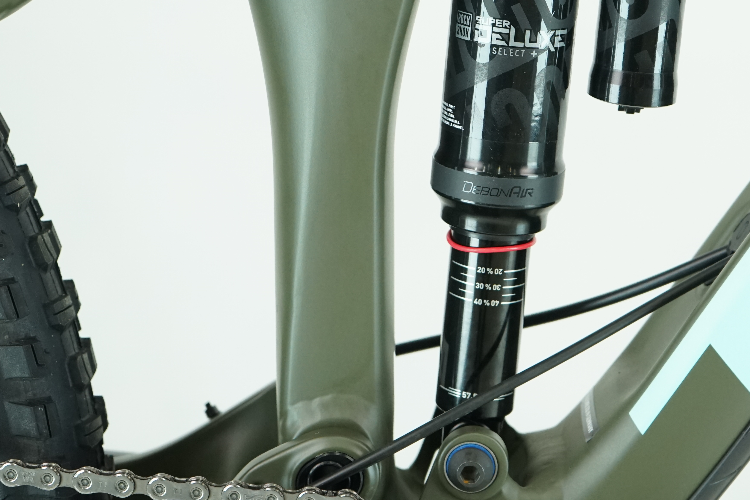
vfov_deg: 13.2
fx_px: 2146
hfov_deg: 19.8
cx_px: 482
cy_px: 127
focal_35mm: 103
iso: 1600
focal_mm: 60
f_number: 5.6
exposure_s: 1/200
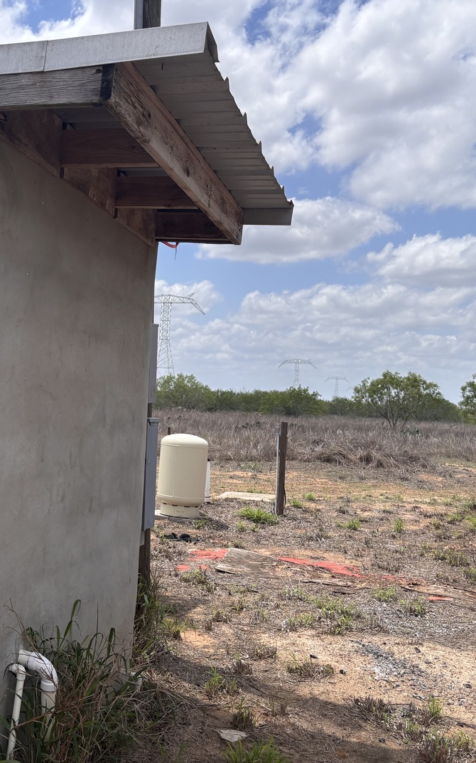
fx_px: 768
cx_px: 74
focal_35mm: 37
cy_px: 380
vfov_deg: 52.8
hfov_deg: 33.1
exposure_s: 1/3937
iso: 50
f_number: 1.6
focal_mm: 5.96
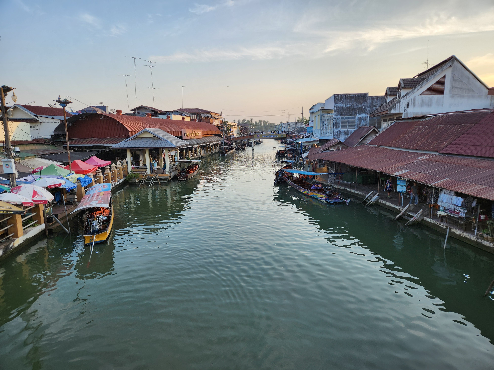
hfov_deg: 73.9
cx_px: 247
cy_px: 185
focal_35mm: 23
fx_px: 328
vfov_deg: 58.9
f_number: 1.8
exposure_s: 1/294
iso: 20
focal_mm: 5.4
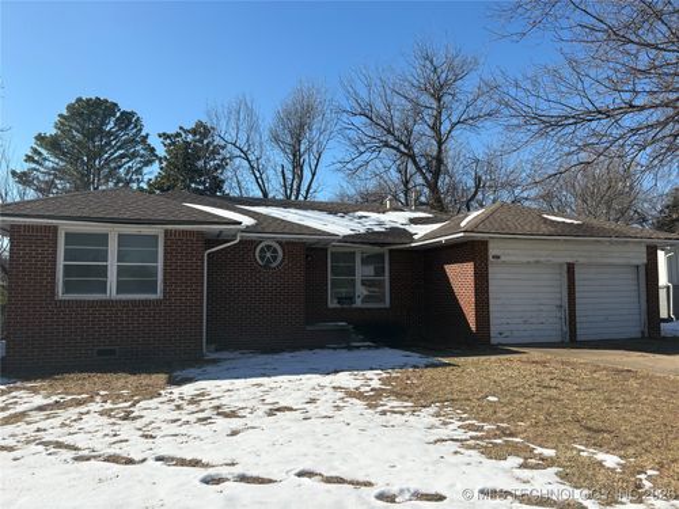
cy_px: 254
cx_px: 340
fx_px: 510
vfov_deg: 53.1
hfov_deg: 67.3
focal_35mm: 26
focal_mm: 5.96
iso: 50
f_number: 1.6
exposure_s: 1/4065
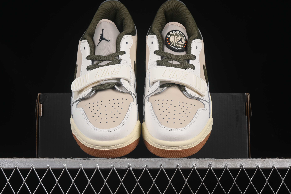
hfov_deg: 27.0
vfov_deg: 18.2
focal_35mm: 75
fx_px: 606
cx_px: 146
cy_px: 97
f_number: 8
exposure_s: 1/80
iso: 160
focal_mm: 50
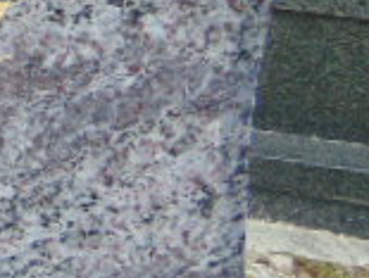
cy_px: 10
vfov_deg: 14.2
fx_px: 1101
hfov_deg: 15.9
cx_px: -314
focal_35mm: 103
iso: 80
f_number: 3
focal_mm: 4.5
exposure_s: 1/320
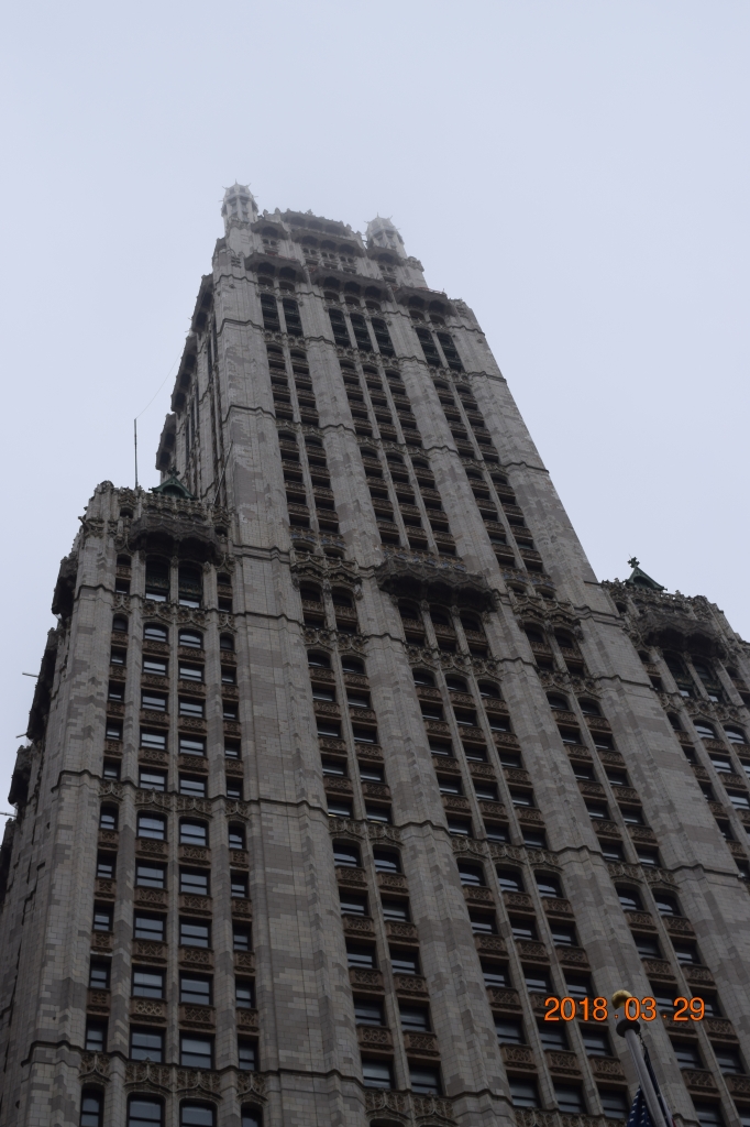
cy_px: 564
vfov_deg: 36.9
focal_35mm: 54
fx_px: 1689
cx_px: 375
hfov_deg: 25.0
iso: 200
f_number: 8
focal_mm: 36
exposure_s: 1/250
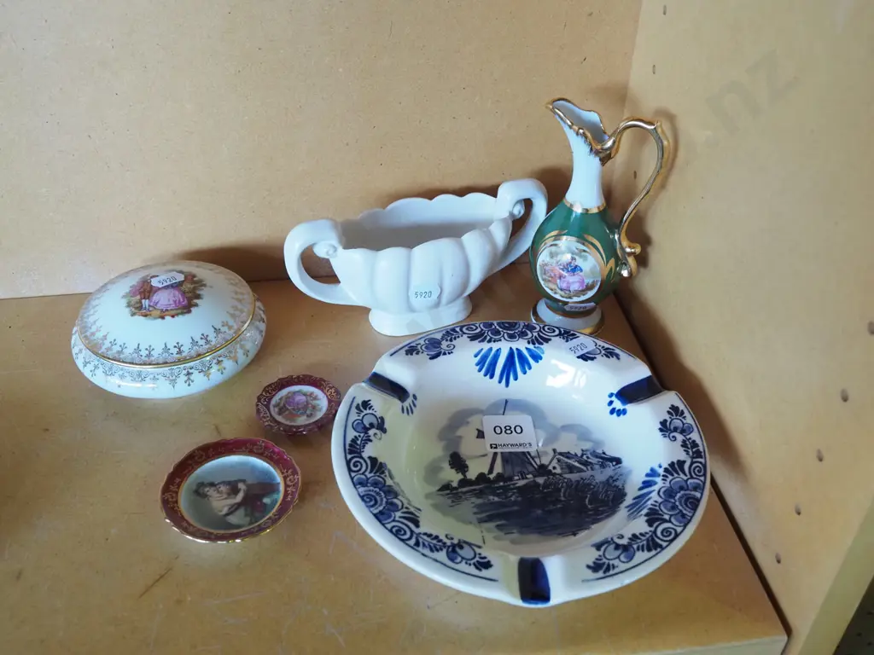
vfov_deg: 39.7
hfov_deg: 51.4
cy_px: 328
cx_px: 437
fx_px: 909
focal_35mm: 36
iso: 2500
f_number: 5.6
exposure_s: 1/40
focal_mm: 18
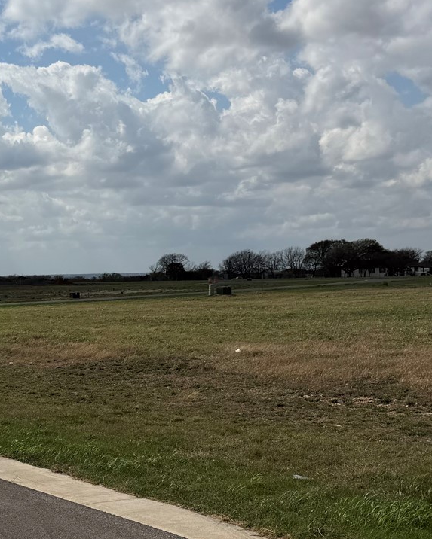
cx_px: 103
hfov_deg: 22.6
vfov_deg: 28.3
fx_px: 1071
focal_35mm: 67
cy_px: 309
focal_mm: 6.76
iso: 80
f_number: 1.78
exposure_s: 1/14286
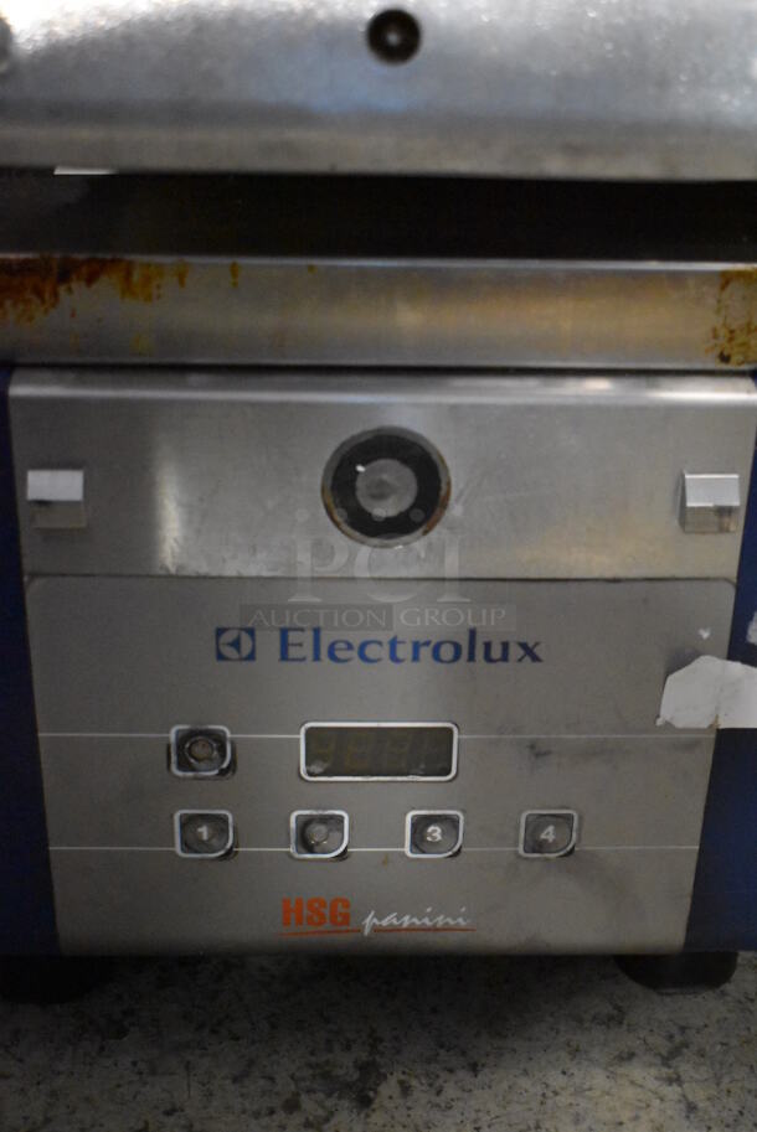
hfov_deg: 29.0
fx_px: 1464
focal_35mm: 46
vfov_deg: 42.3
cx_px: 378
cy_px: 566
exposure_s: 1/125
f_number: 4.2
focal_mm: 31
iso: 10000
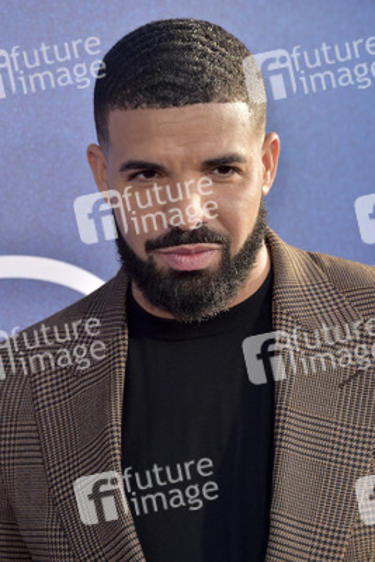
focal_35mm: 210
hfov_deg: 6.5
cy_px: 281
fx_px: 3278
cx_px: 188
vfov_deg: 9.8
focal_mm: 210
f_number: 7.1
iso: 125
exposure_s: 1/250
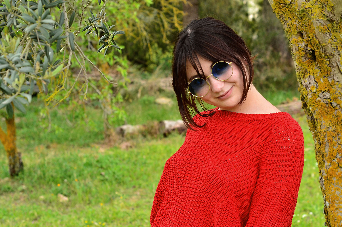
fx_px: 806
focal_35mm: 85
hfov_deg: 23.9
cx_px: 190
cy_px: 119
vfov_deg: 16.0
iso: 360
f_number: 5.6
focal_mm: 50
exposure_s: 1/250
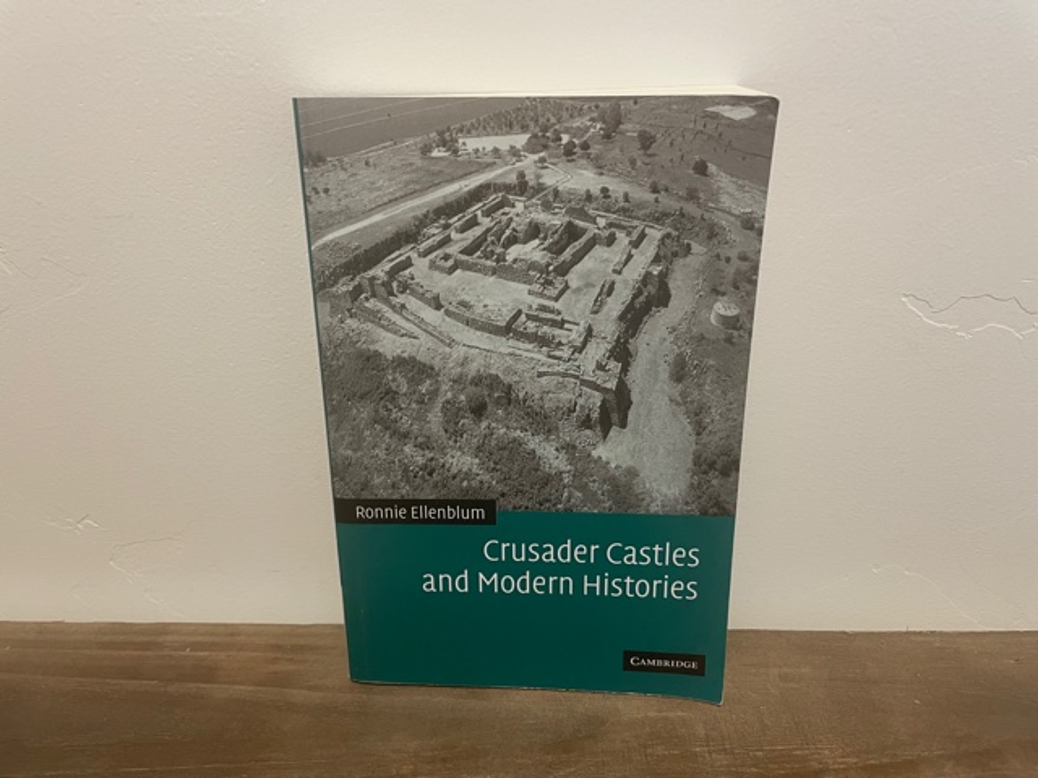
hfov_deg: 67.3
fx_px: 780
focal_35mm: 26
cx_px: 519
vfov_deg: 53.1
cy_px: 389
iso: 200
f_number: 1.6
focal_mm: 4.2
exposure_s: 1/60
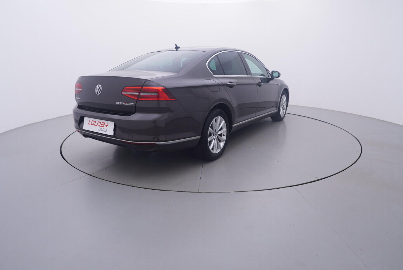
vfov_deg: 56.2
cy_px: 135
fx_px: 252
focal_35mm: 22
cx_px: 202
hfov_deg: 77.3
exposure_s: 1/80
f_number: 5
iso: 200
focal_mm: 15
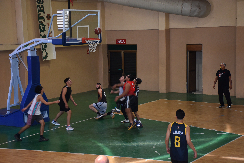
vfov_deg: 20.2
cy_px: 82
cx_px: 122
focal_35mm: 68
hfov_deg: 29.9
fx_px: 458
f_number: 4.5
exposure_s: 1/60
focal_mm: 45
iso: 640
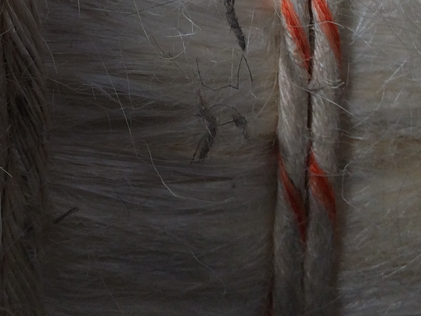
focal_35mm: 92
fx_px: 1119
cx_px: -27
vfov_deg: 15.2
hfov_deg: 20.4
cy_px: -114
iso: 32
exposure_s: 1/334
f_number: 2.2
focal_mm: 4.15
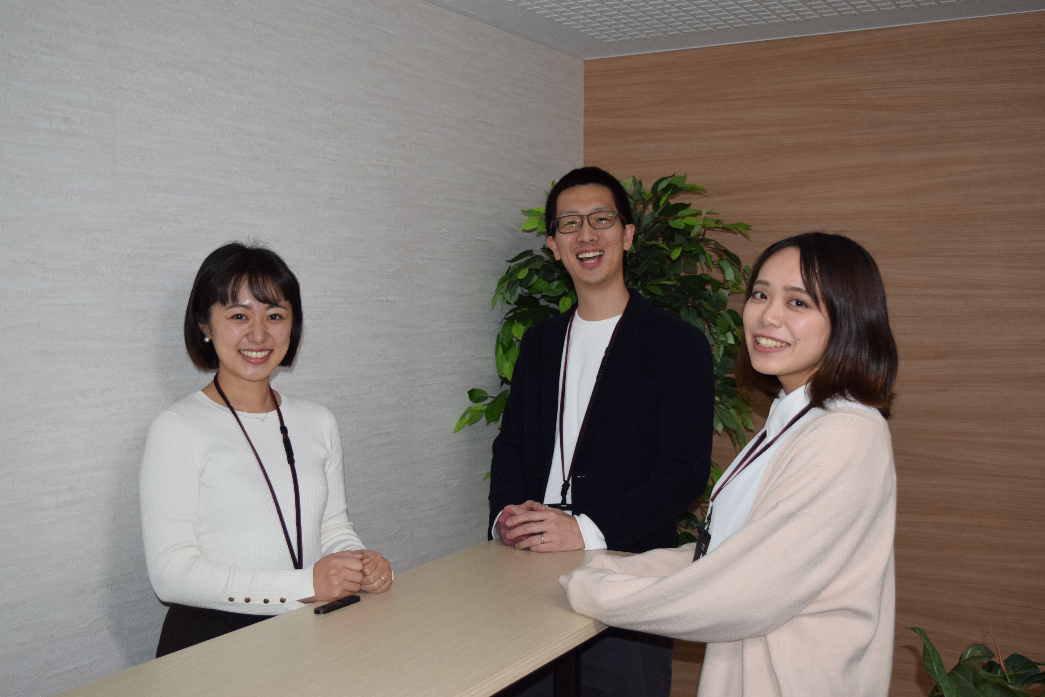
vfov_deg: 33.0
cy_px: 348
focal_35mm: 40
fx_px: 1176
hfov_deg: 47.9
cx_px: 522
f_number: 4.5
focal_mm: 27
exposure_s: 1/80
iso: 800
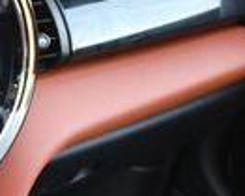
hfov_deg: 10.2
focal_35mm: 165
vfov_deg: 9.3
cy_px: 187
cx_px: -331
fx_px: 1197
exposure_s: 1/250
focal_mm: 18
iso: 800
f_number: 3.5
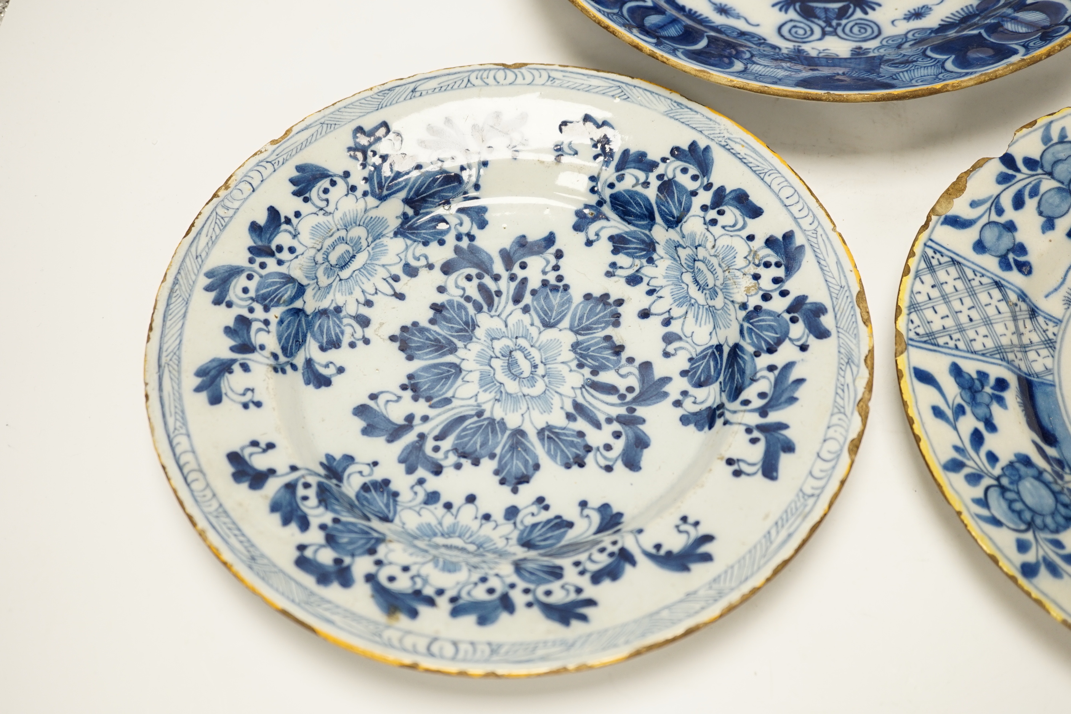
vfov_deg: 29.9
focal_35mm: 45
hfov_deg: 43.6
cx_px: 536
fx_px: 1339
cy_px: 357
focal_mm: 30
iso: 320
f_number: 3.5
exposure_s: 1/60
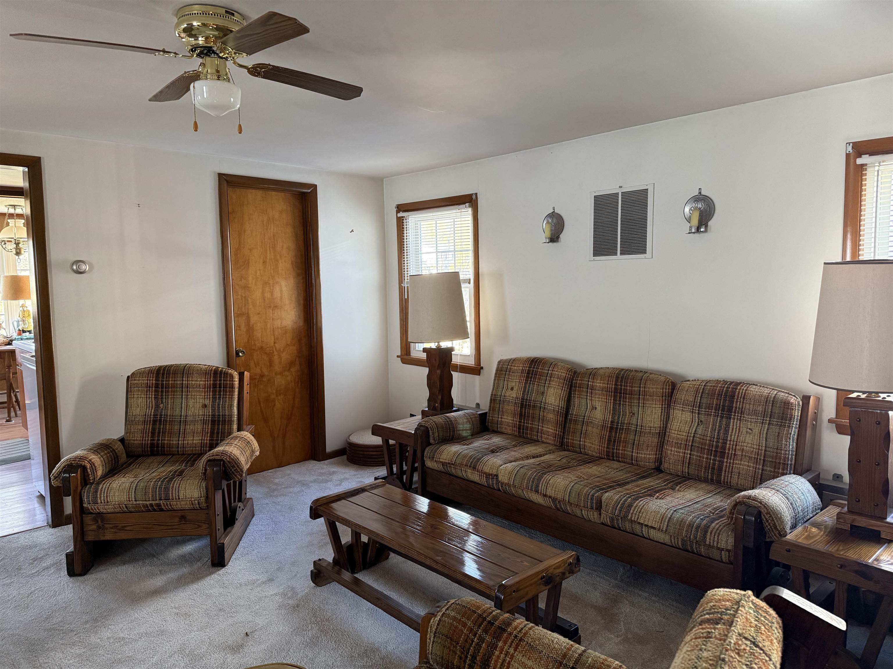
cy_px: 334
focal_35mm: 24
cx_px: 446
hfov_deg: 71.6
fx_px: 619
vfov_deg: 56.8
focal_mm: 6.76
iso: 320
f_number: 1.78
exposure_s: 1/60
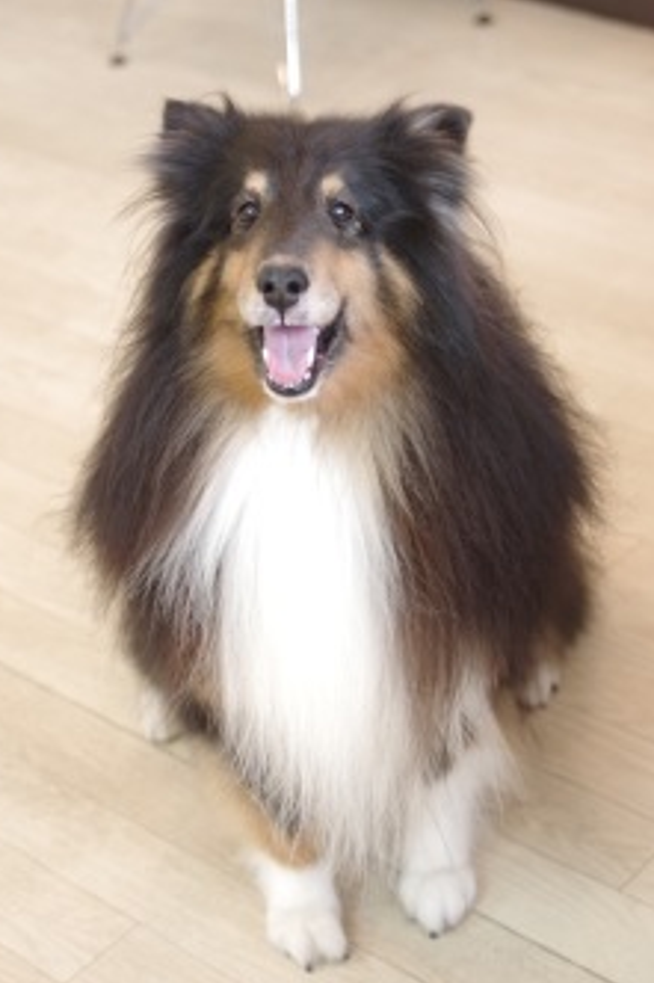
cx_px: 349
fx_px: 2100
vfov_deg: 26.3
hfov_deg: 17.7
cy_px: 397
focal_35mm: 77
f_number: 2.8
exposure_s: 1/80
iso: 1600
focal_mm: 43
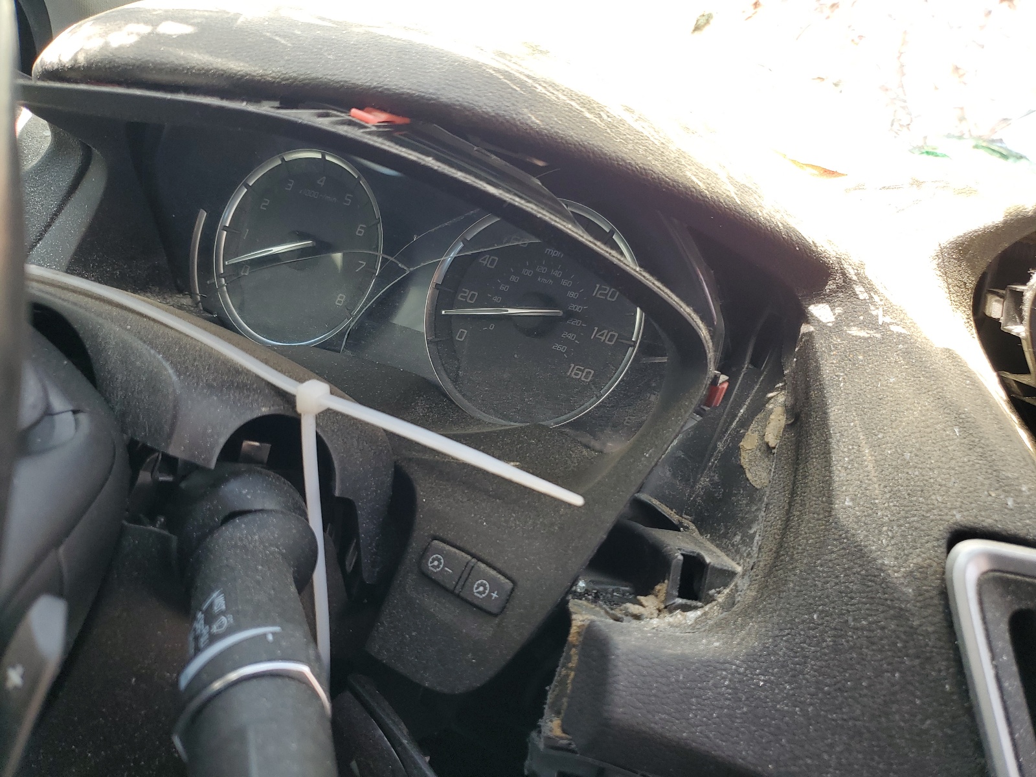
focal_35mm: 26
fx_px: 778
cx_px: 518
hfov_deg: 67.3
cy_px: 388
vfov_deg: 53.1
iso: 54
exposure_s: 1/120
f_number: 1.5
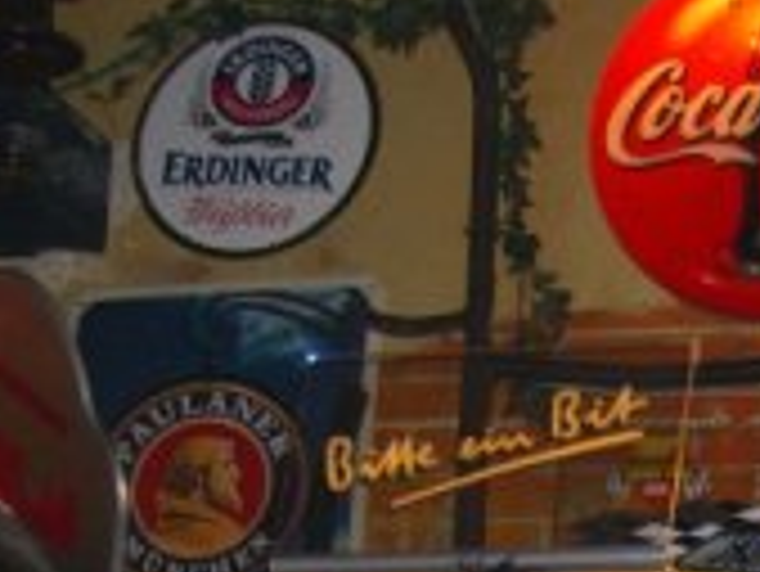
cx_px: 877
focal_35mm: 135
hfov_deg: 14.2
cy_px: 937
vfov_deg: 10.5
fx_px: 2966
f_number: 2.8
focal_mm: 7.9
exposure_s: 1/60
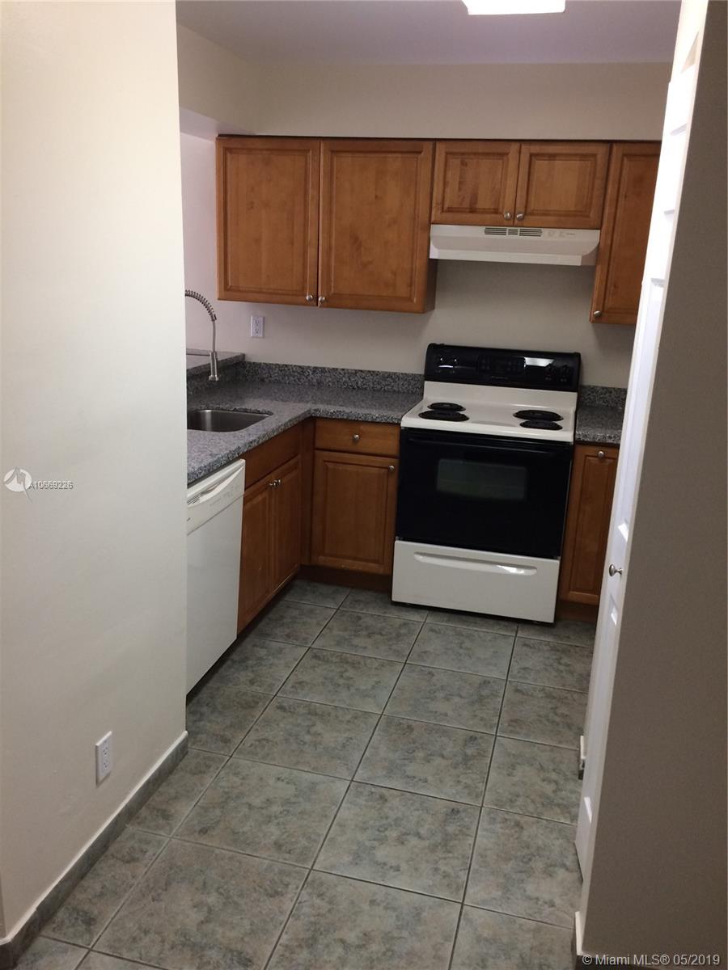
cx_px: 364
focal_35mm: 29
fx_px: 813
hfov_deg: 48.2
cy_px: 485
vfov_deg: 61.7
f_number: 2.2
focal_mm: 4.15
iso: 100
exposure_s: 1/30
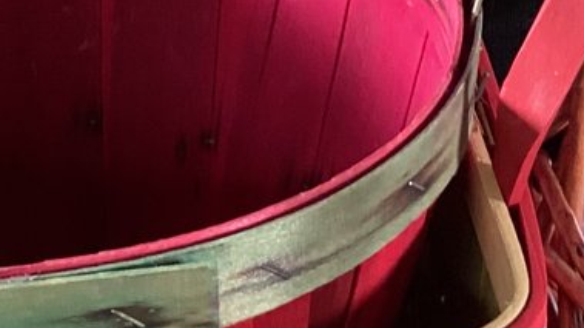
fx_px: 2090
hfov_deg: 15.9
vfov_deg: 9.0
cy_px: 107
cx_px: 352
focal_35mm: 135
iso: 250
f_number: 2.4
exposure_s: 1/60
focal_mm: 3.3
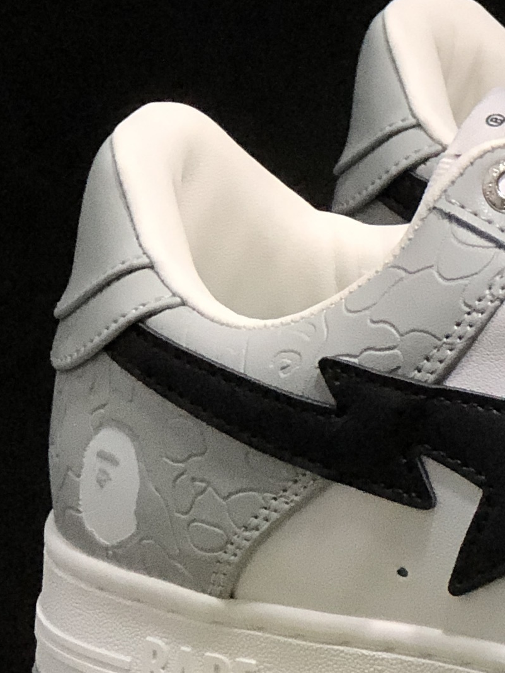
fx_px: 4181
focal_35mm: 215
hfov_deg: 6.8
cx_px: 782
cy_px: 402
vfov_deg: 9.2
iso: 64
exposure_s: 1/30
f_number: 2.8
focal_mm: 6.6
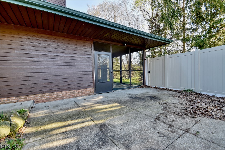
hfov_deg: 100.4
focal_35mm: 15
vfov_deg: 77.3
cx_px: 112
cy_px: 75
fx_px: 94
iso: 400
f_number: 7.1
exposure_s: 1/400
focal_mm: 10
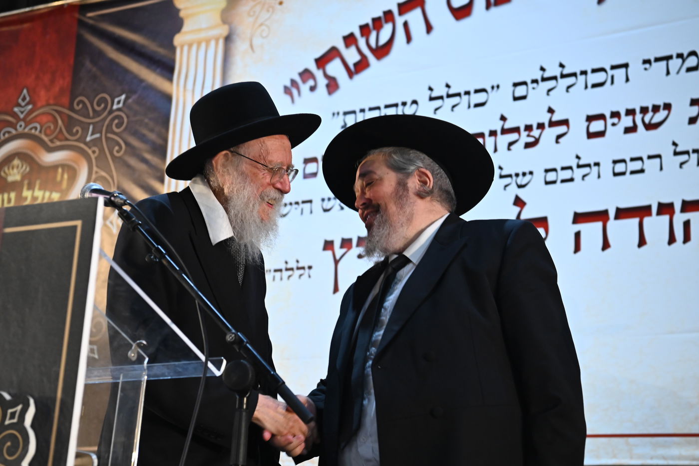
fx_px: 1358
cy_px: 233
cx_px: 350
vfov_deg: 19.4
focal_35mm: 70
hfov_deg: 28.9
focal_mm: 70
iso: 3200
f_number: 5
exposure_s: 1/100
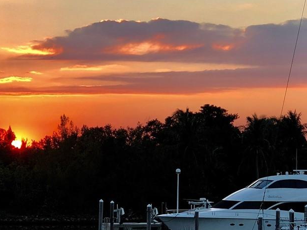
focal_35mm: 135
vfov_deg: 11.0
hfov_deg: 14.5
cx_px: 61
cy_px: 118
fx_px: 1197
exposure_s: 1/121
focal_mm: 6
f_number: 2.4
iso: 16
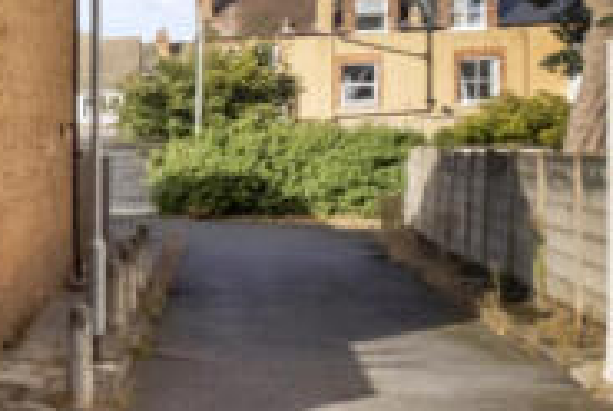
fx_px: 904
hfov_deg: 23.2
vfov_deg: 24.7
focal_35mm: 53
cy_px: 25
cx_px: -449
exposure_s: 1/1250
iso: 640
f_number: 8
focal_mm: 10
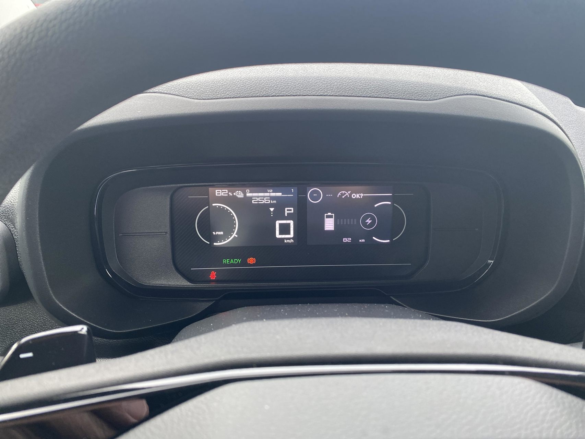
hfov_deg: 67.3
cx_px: 292
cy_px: 220
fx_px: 439
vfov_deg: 53.1
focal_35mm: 26
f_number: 1.8
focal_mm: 4.25
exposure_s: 1/121
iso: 100
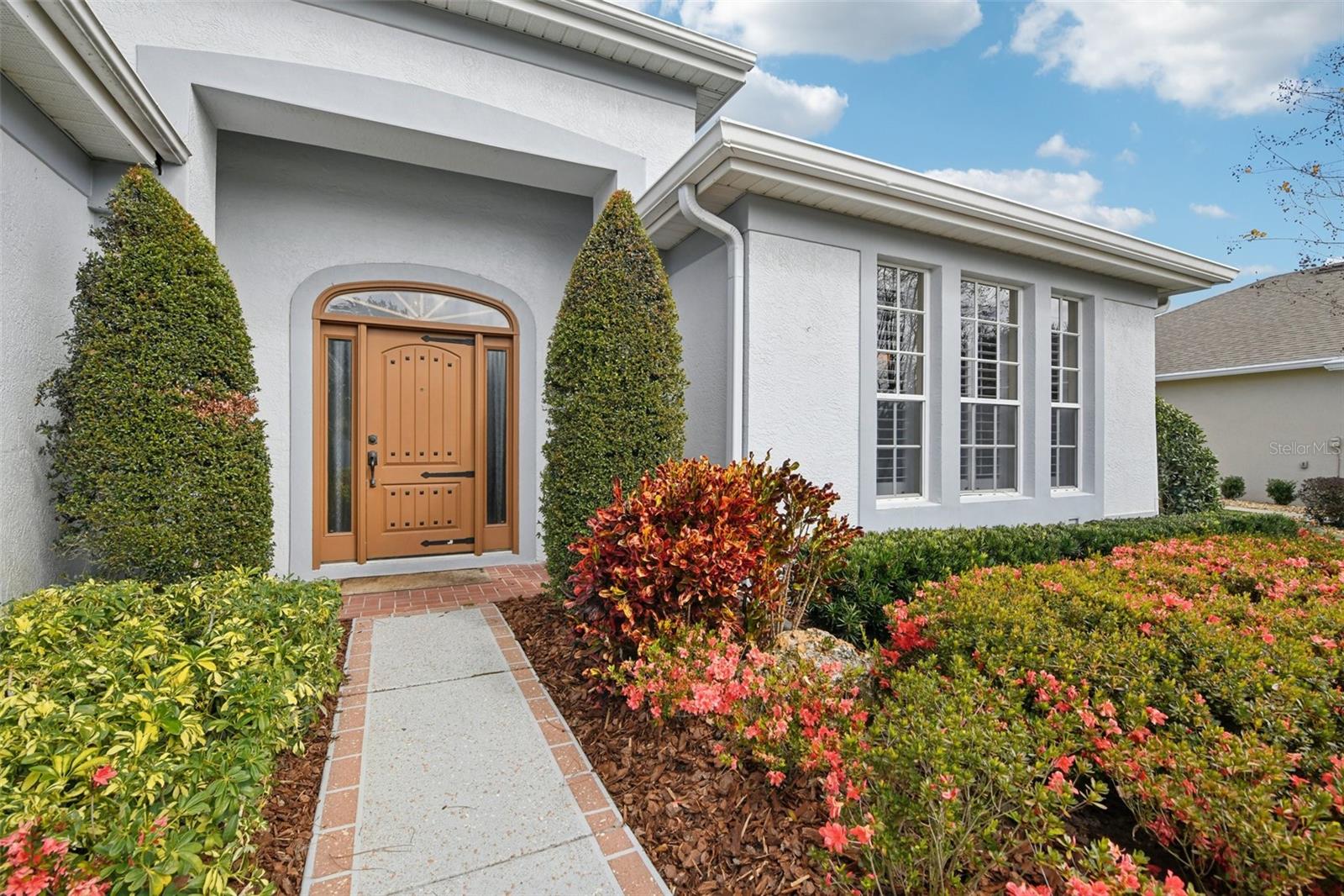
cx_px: 672
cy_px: 448
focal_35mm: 16
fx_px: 597
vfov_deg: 73.7
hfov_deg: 96.7
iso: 400
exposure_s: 1/400
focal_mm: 16
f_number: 8
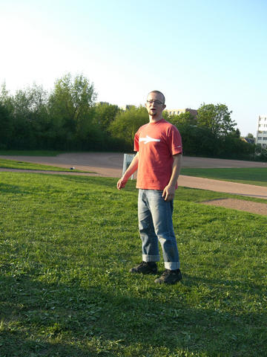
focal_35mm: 38
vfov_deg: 49.0
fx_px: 391
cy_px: 178
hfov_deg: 37.7
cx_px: 134
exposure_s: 1/320
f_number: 3.1
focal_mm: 6.3
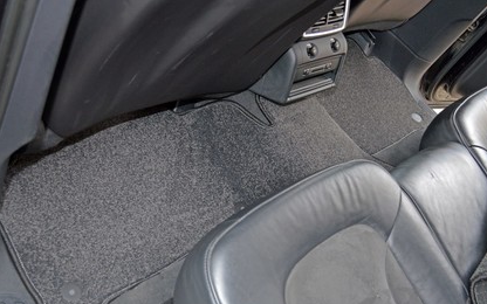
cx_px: 244
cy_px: 161
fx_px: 531
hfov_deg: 49.3
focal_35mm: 40
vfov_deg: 32.0
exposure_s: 1/60
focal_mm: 26
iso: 1100
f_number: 4.2
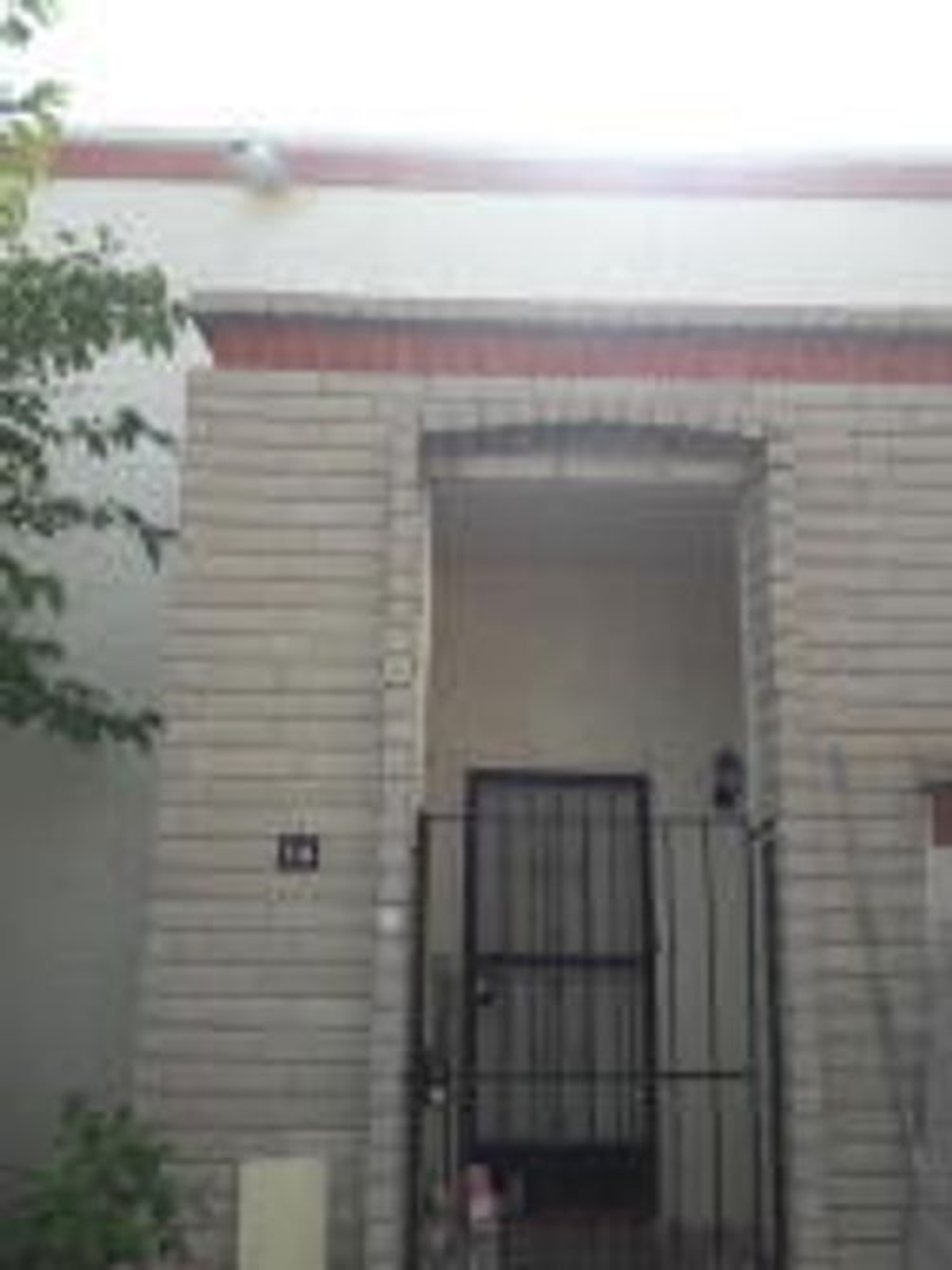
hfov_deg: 49.7
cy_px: 635
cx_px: 476
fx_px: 1027
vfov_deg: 63.5
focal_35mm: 28
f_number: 1.9
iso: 40
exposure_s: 1/1079
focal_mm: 3.7
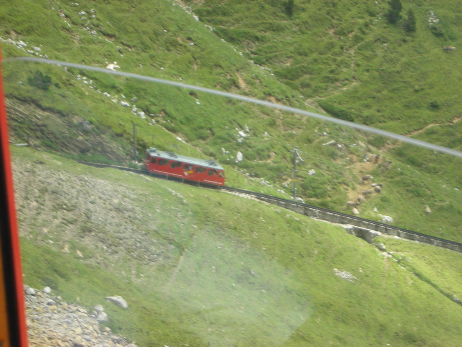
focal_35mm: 105
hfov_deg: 18.7
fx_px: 1401
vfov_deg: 14.1
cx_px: 231
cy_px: 174
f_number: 5.4
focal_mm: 17.4
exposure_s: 1/60.3
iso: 66
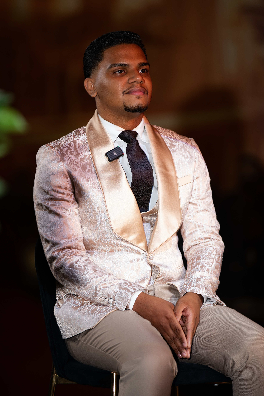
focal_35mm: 200
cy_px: 198
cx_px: 132
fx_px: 2200
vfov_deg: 10.3
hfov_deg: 6.9
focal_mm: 200
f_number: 2.8
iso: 400
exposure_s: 1/160
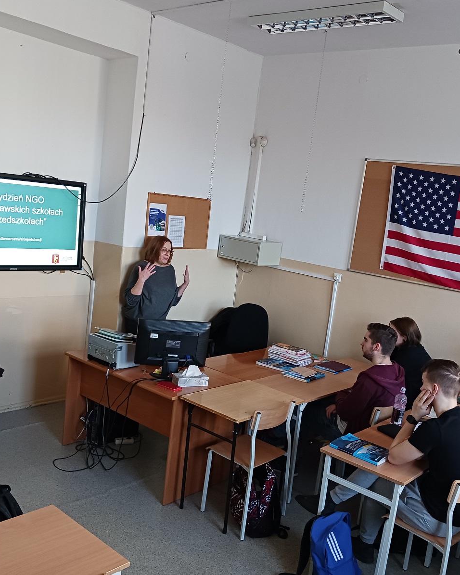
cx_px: 248
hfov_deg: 41.1
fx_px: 613
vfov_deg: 50.3
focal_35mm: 36
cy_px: 293
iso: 250
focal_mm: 4
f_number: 1.8
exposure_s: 1/33.3
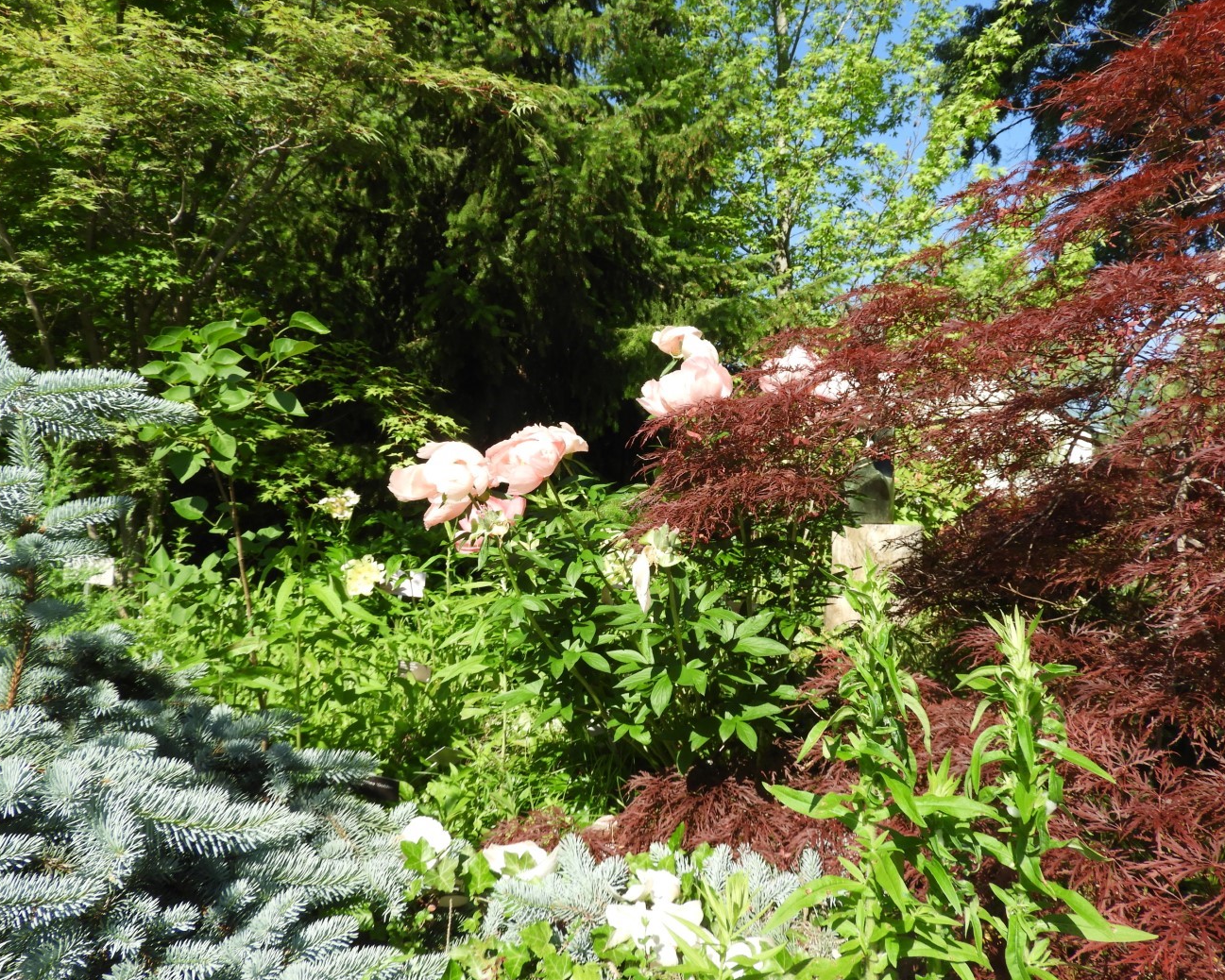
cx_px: 638
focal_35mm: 26
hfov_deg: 66.0
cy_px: 477
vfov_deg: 54.9
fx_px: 943
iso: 100
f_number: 3.3
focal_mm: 4.3
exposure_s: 1/640
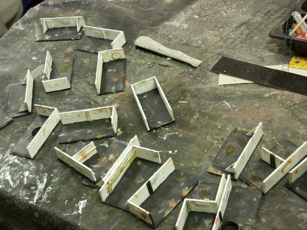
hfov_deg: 31.7
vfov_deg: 24.0
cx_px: 154
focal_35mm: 61
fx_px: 541
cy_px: 115
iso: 200
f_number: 3.7
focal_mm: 10.99
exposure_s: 1/8
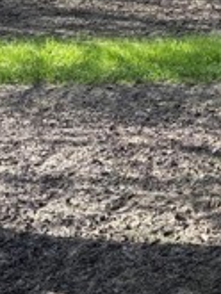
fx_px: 859
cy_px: -87
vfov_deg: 18.1
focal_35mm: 101
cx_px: 324
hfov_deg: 13.8
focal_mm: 5.96
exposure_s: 1/707
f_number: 1.6
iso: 50
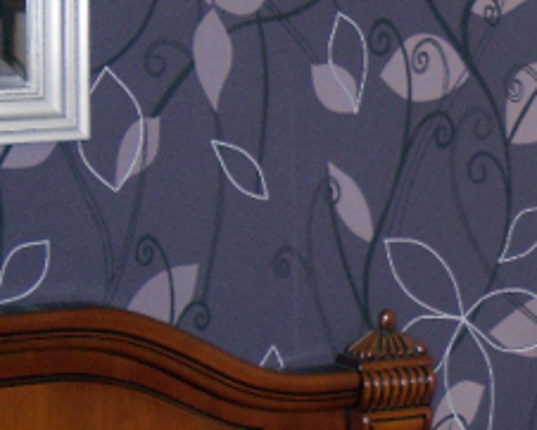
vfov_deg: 11.4
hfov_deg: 12.9
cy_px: 248
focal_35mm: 136
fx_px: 2162
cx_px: 946
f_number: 3
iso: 200
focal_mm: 6.3
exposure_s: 1/45
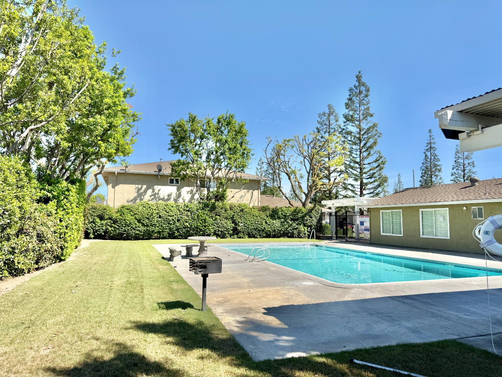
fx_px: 348
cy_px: 188
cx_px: 251
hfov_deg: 71.6
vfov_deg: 56.8
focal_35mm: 24
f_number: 1.78
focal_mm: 6.76
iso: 80
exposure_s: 1/4673
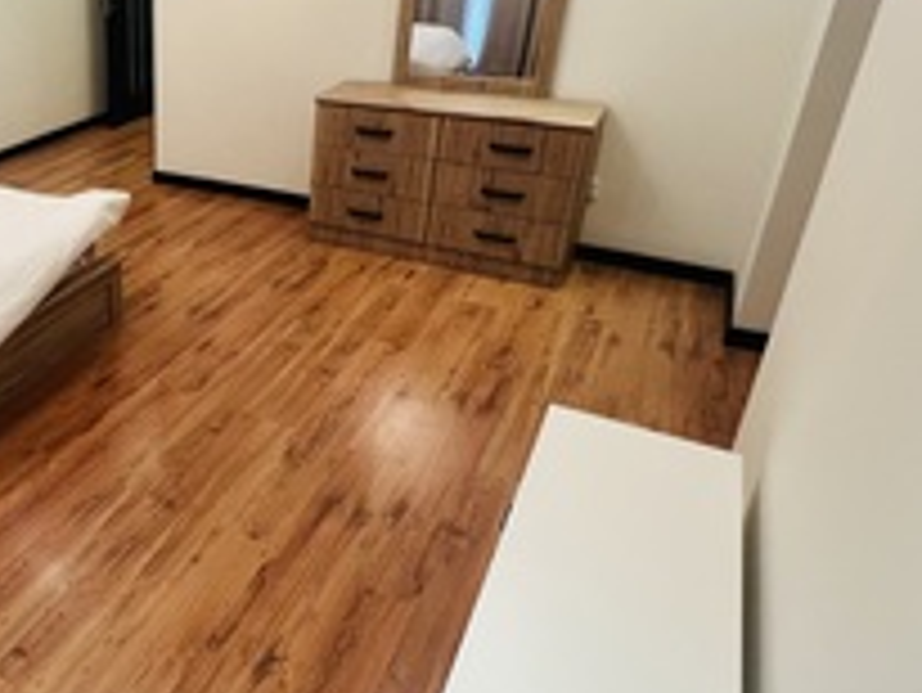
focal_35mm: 29
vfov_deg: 47.9
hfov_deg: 54.7
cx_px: 115
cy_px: 272
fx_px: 773
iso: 125
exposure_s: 1/25
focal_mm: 1.57
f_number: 1.8
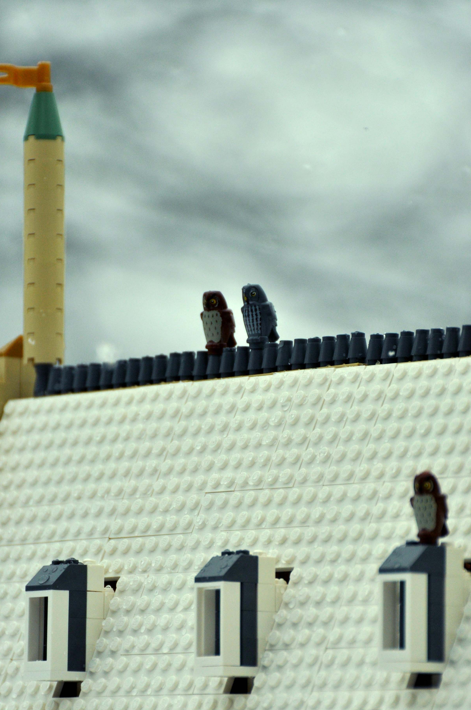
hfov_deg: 4.5
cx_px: 243
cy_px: 375
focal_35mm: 302
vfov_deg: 6.8
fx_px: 5942
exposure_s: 1/1250
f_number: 5.6
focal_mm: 170
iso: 500
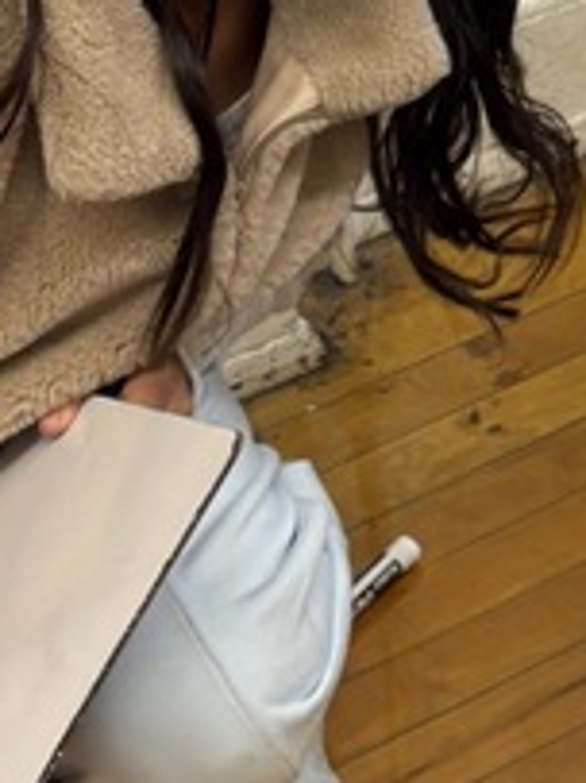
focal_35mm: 131
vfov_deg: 15.0
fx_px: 2960
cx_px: 810
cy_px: 177
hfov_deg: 11.0
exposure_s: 1/60
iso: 80
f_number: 1.6
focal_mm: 5.96
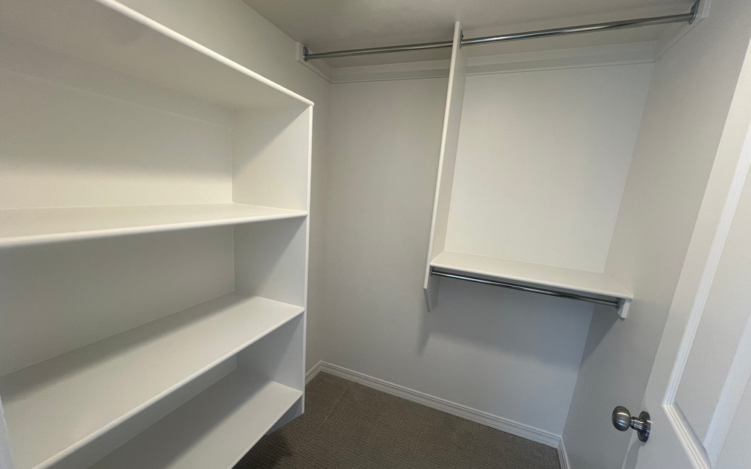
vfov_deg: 78.5
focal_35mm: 14
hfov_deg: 105.3
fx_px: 287
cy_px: 254
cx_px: 376
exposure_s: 1/120
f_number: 1.8
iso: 125
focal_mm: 1.57
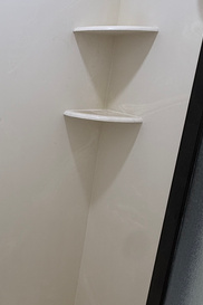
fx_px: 347
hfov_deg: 28.2
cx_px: -45
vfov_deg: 47.4
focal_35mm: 41
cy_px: 152
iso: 80
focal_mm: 2.22
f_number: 2.2
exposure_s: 1/120
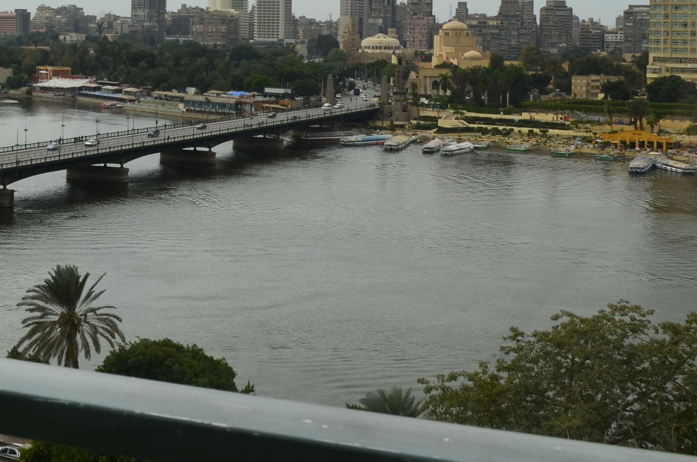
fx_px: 1217
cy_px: 13
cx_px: 264
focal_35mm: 63
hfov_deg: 31.8
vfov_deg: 20.8
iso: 100
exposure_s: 1/125
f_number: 11
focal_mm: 18
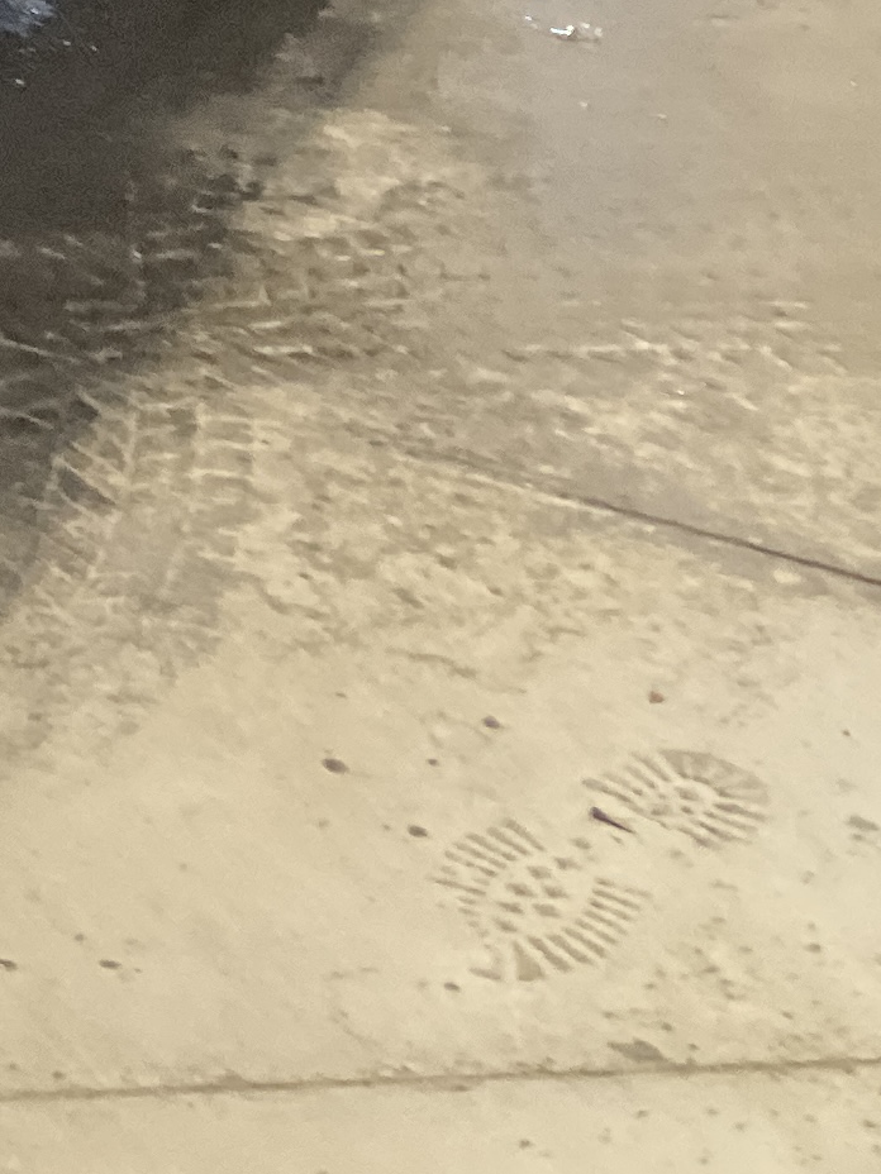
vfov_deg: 14.9
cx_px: -1620
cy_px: -367
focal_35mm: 126
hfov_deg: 9.6
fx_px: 4276
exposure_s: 1/60
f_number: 1.8
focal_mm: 3
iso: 200
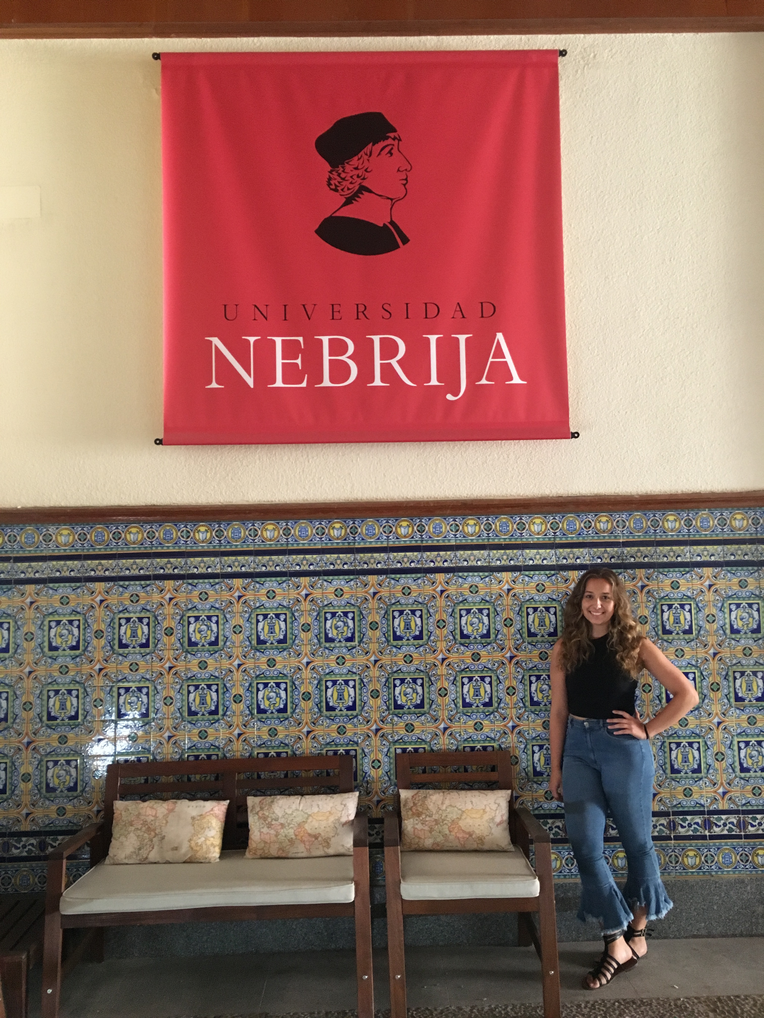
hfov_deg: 48.2
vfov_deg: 61.7
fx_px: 853
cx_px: 382
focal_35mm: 29
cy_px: 509
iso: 200
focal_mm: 4.15
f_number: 2.2
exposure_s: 1/17
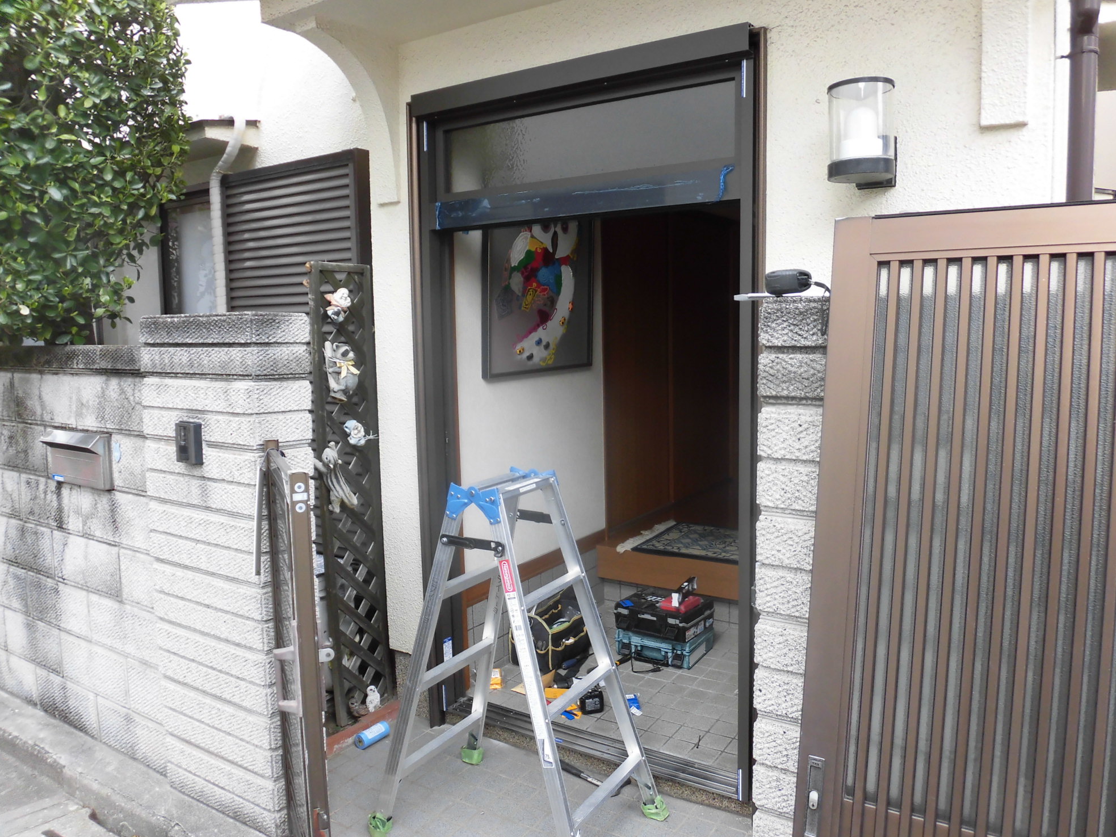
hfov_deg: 69.4
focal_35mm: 25
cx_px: 576
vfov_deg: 54.9
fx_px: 806
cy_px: 413
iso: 100
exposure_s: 1/100
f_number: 3.1
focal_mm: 4.3
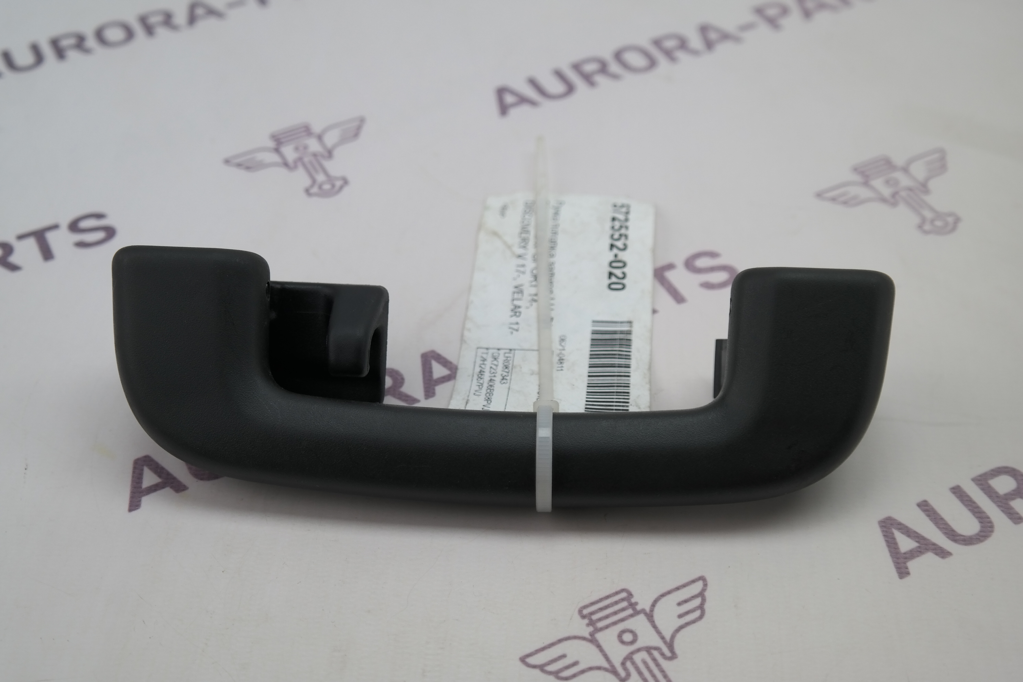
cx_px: 512
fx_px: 1307
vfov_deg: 29.2
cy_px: 341
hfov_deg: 42.7
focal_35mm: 46
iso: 200
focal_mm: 30
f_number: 4.5
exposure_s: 1/100
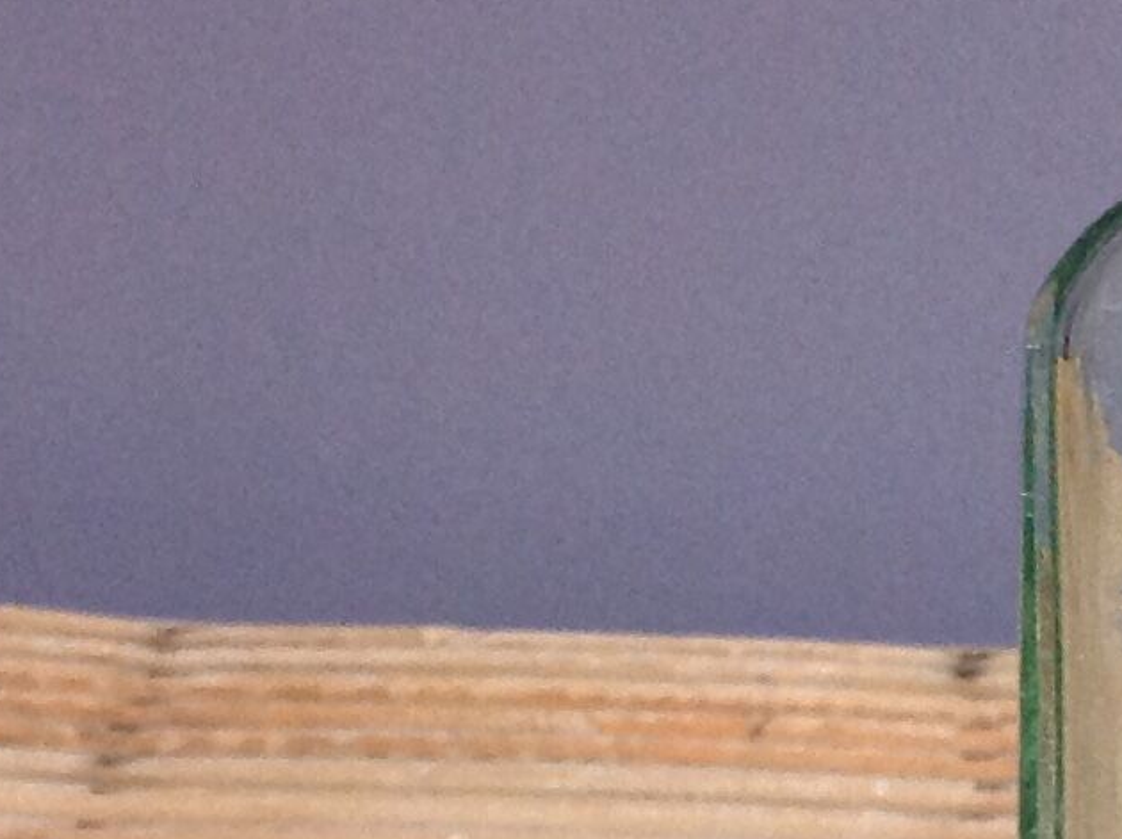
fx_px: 4662
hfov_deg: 13.2
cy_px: 1085
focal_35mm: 144
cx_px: 1457
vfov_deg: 10.1
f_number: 2.4
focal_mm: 4.28
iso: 160
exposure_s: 1/15
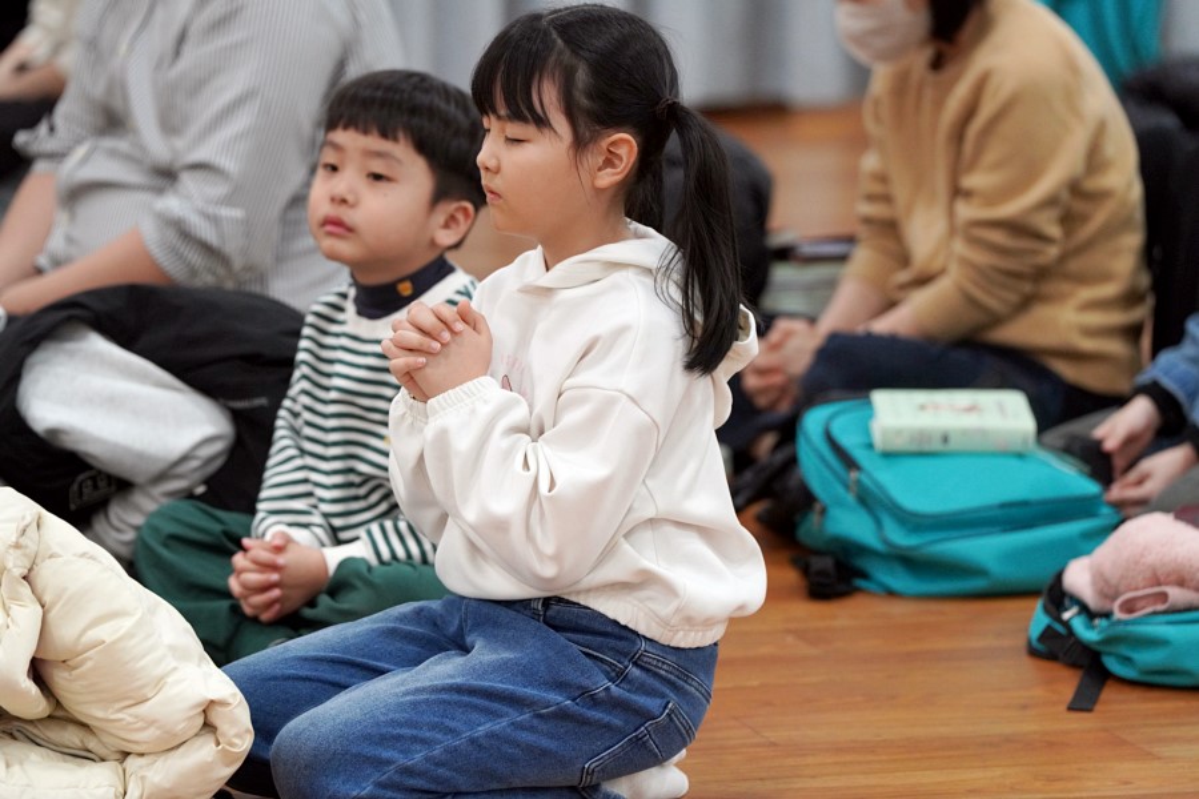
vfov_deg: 6.9
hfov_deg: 10.3
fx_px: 6661
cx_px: 600
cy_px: 400
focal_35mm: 200
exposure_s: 1/250
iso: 2500
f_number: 4
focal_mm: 200
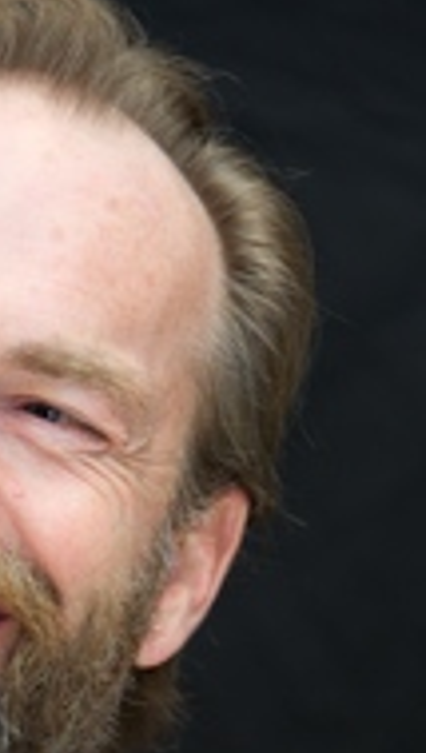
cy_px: 701
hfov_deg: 2.9
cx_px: 111
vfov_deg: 5.1
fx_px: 8393
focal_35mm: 420
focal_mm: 190
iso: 800
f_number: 5.6
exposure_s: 1/60
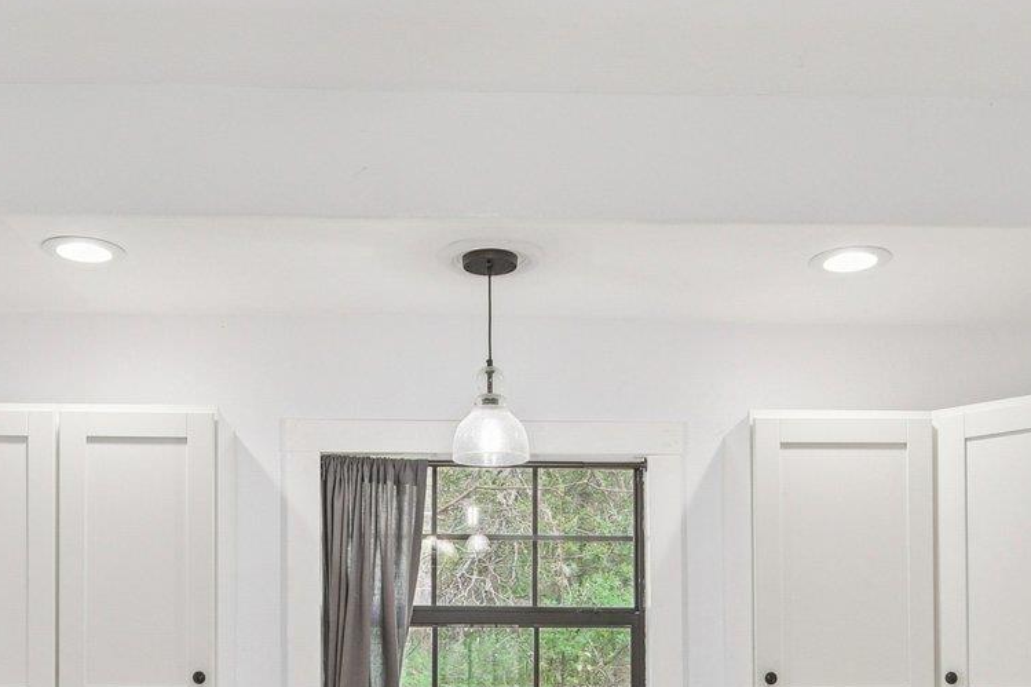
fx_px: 1174
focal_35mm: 41
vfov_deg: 31.1
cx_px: 493
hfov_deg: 47.4
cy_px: 617
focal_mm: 10
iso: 400
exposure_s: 1/6
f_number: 8
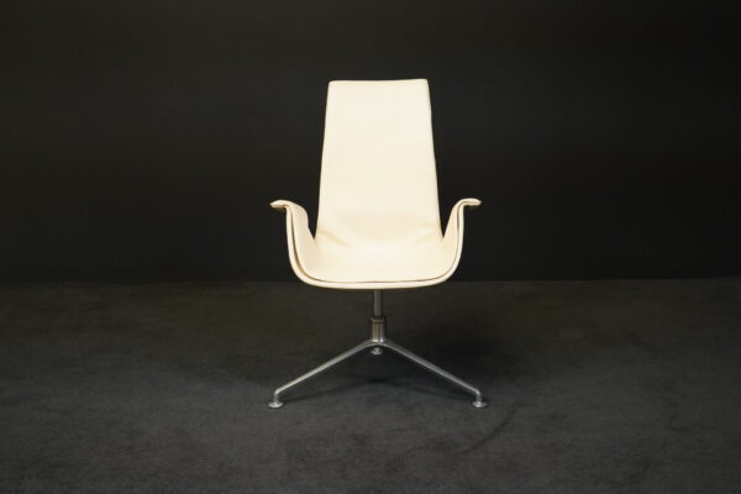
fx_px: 947
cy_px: 247
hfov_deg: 42.7
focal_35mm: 46
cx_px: 370
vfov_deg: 29.2
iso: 5000
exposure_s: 1/320
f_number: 7.1
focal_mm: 46
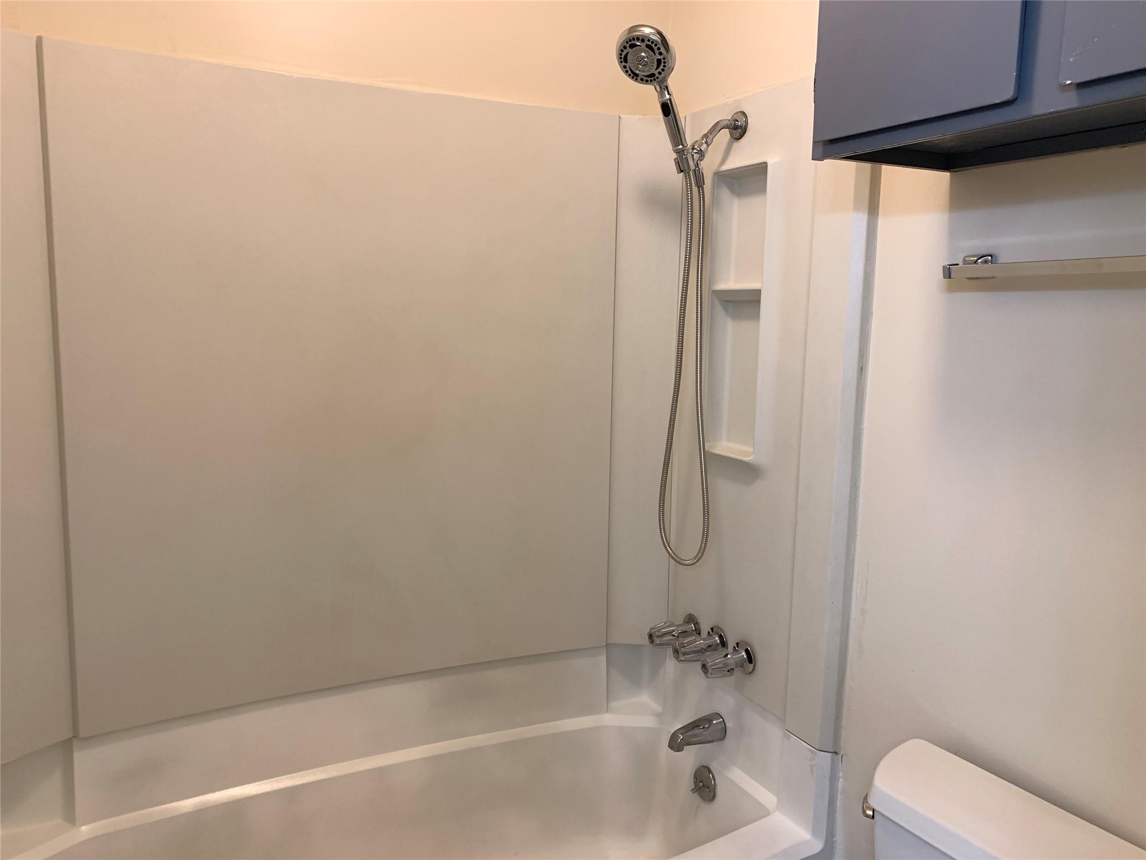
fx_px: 861
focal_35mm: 26
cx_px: 573
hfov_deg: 67.3
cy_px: 430
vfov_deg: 53.1
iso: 125
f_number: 1.8
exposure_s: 1/60
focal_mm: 4.25
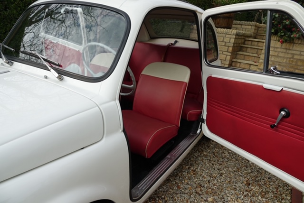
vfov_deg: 53.2
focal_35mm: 24
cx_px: 152
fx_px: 203
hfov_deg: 73.7
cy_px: 102
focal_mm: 8.8
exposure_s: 1/400
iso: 100
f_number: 4
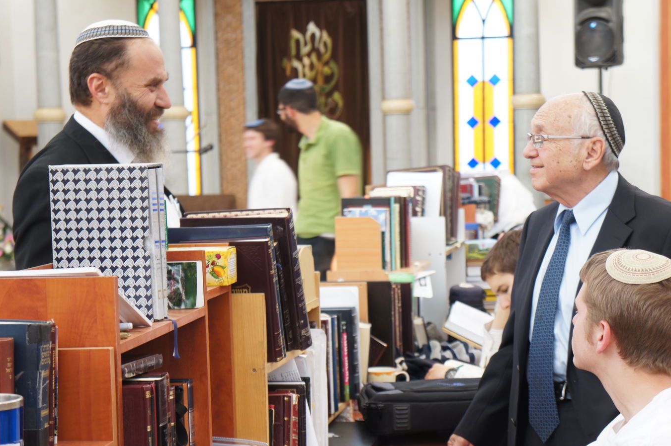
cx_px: 347
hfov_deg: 24.2
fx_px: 1564
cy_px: 231
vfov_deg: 16.2
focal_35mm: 84
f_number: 5.6
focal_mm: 54
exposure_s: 1/15
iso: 200
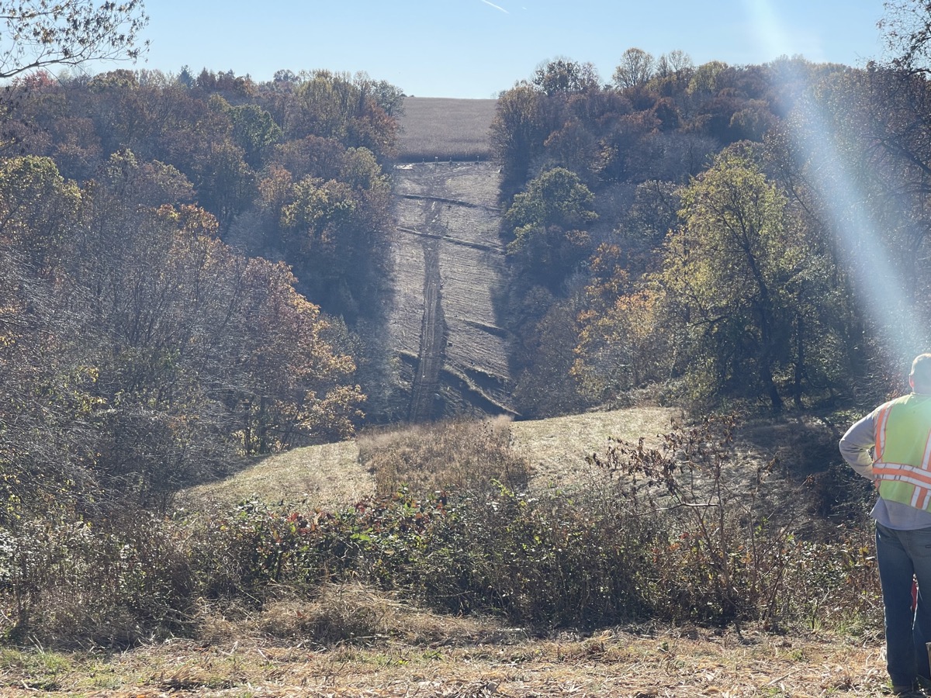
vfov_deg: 22.9
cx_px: 466
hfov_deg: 30.3
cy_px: 349
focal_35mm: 64
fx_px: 1721
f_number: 2.2
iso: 20
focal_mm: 7.5
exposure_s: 1/986
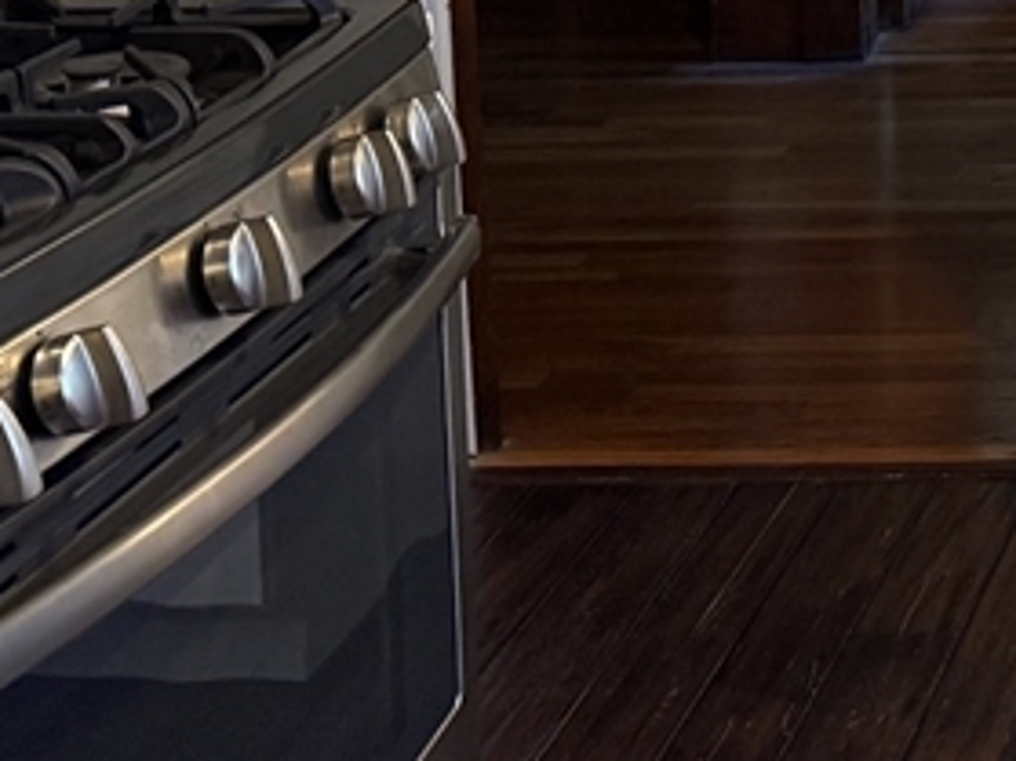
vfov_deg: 15.3
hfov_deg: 18.9
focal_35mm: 88
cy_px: -444
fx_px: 2582
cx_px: 1631
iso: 250
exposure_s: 1/60
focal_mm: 6.76
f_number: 1.78
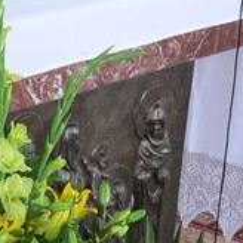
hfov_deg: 11.5
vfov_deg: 11.1
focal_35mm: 151
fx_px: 1199
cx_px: 187
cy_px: 382
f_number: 2.8
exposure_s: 1/30
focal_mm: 7.4
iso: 80
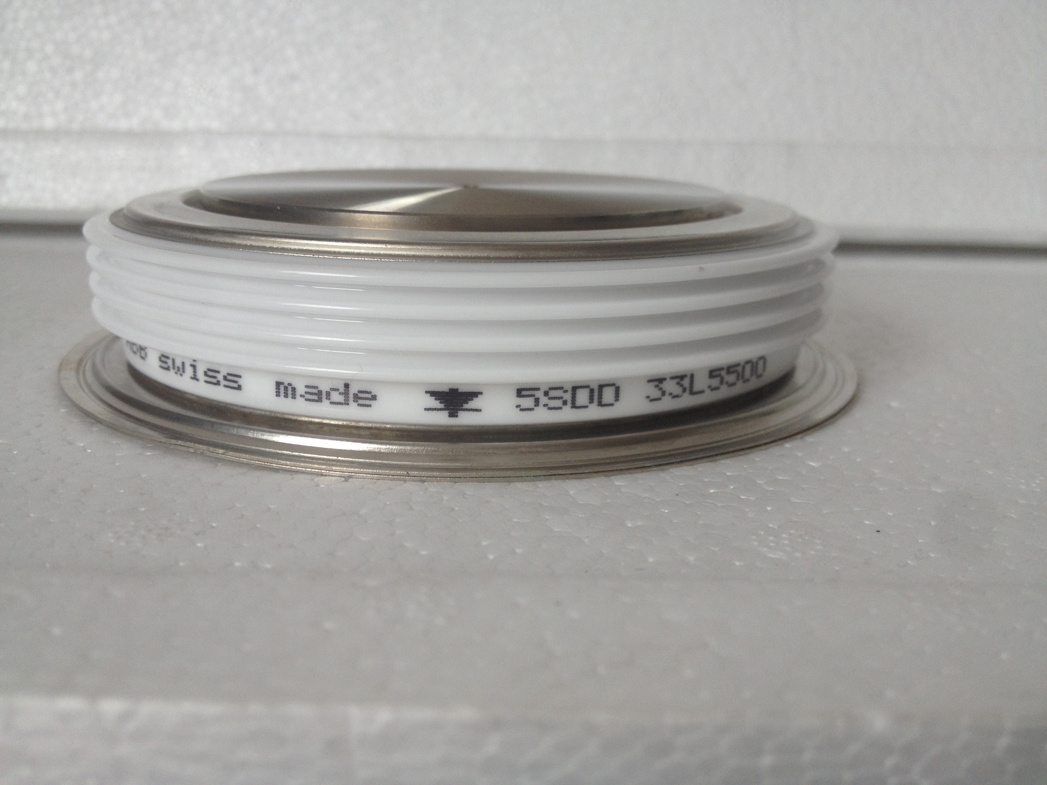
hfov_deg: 52.6
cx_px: 524
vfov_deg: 40.7
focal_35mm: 35
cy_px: 392
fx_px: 1059
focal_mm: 4.28
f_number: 2.4
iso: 50
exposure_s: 1/60
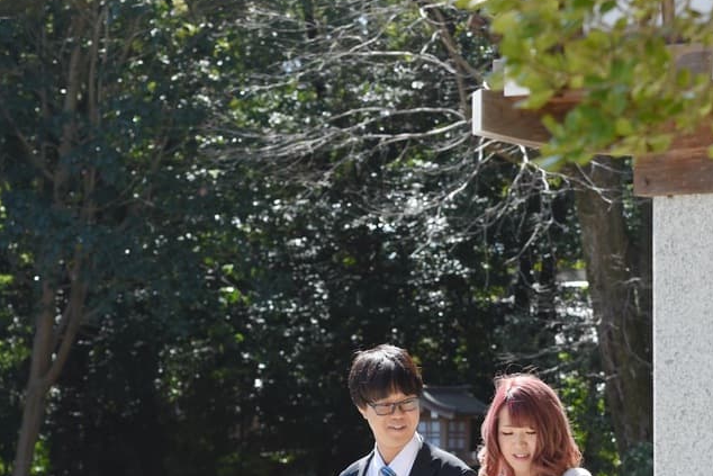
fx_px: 3150
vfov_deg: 8.6
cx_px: 557
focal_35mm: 159
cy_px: 506
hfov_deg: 12.9
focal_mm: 70
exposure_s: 1/1600
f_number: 5.6
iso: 1000
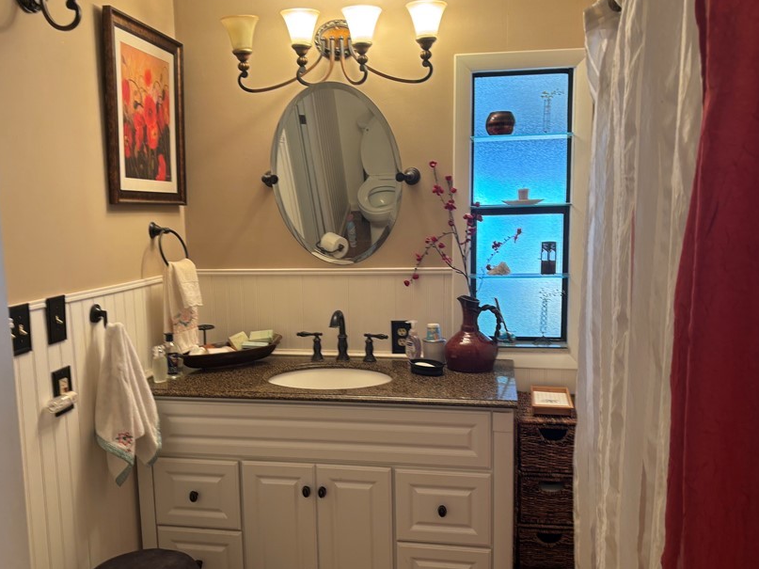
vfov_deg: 42.9
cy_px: 301
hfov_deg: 55.4
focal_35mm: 33
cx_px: 372
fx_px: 723
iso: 80
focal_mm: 5.96
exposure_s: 1/60
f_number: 1.6
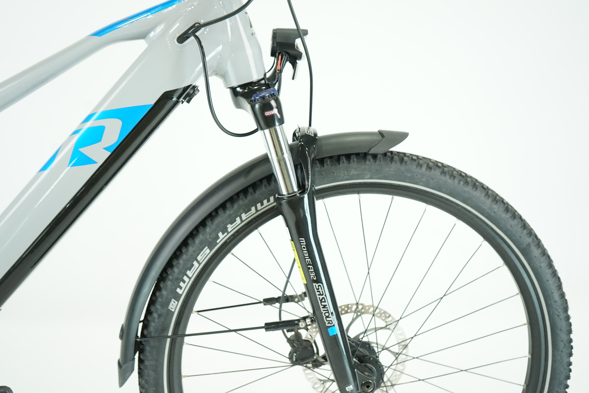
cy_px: 196
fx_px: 671
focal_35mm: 41
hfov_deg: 47.4
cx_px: 294
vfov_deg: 32.6
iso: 2500
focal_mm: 41
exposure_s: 1/200
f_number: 5
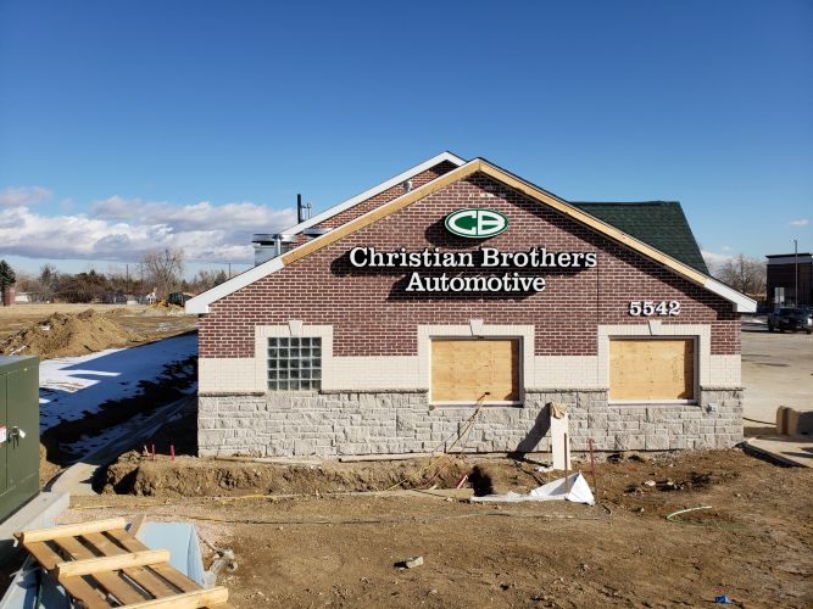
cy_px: 304
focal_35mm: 26
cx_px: 406
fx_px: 611
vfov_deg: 53.0
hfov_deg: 67.3
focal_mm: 4.3
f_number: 2.4
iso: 50
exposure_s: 1/1894
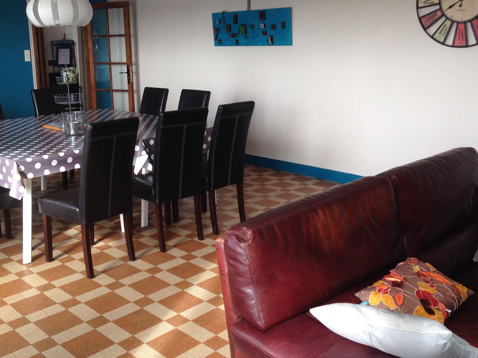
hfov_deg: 46.7
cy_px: 141
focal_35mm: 40
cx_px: 218
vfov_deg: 35.8
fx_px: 552
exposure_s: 1/120
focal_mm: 4.12
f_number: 2.4
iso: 50
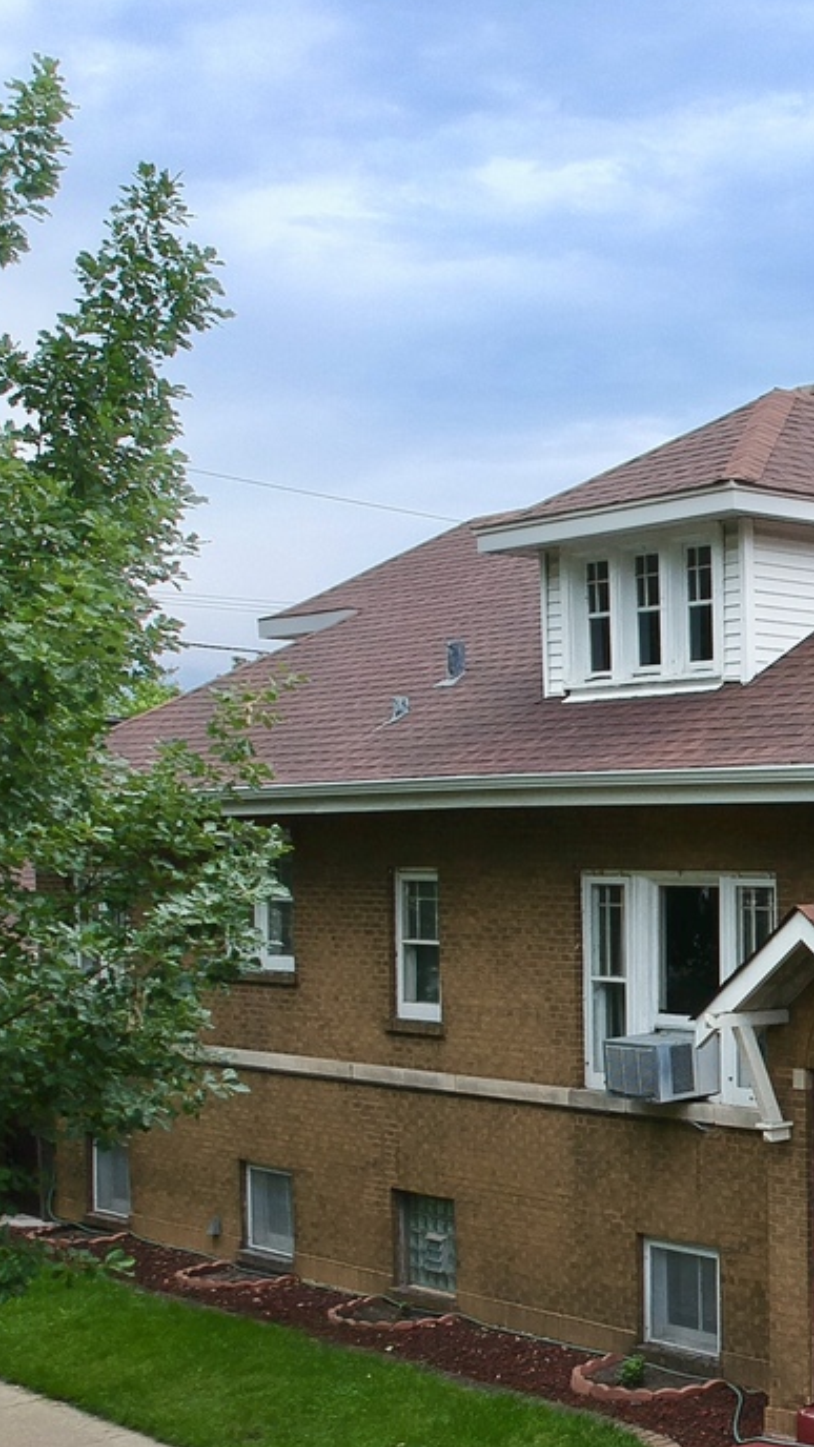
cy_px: 991
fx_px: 2187
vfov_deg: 36.2
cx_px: 1264
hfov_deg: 18.4
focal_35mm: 57
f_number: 2.6
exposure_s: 1/800
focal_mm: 4.49
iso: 100
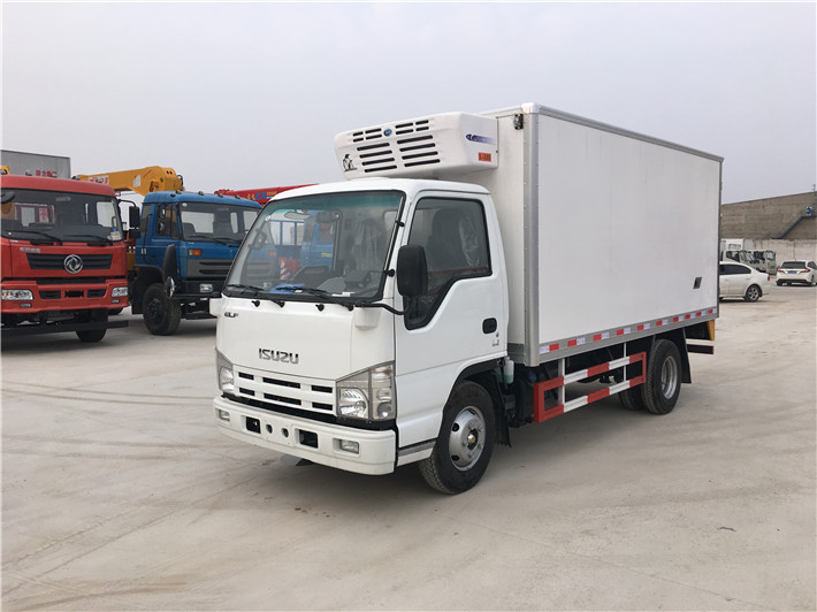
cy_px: 306
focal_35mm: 29
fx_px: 684
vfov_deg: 48.2
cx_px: 408
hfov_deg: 61.7
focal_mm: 4.15
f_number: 2.2
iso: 25
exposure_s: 1/541
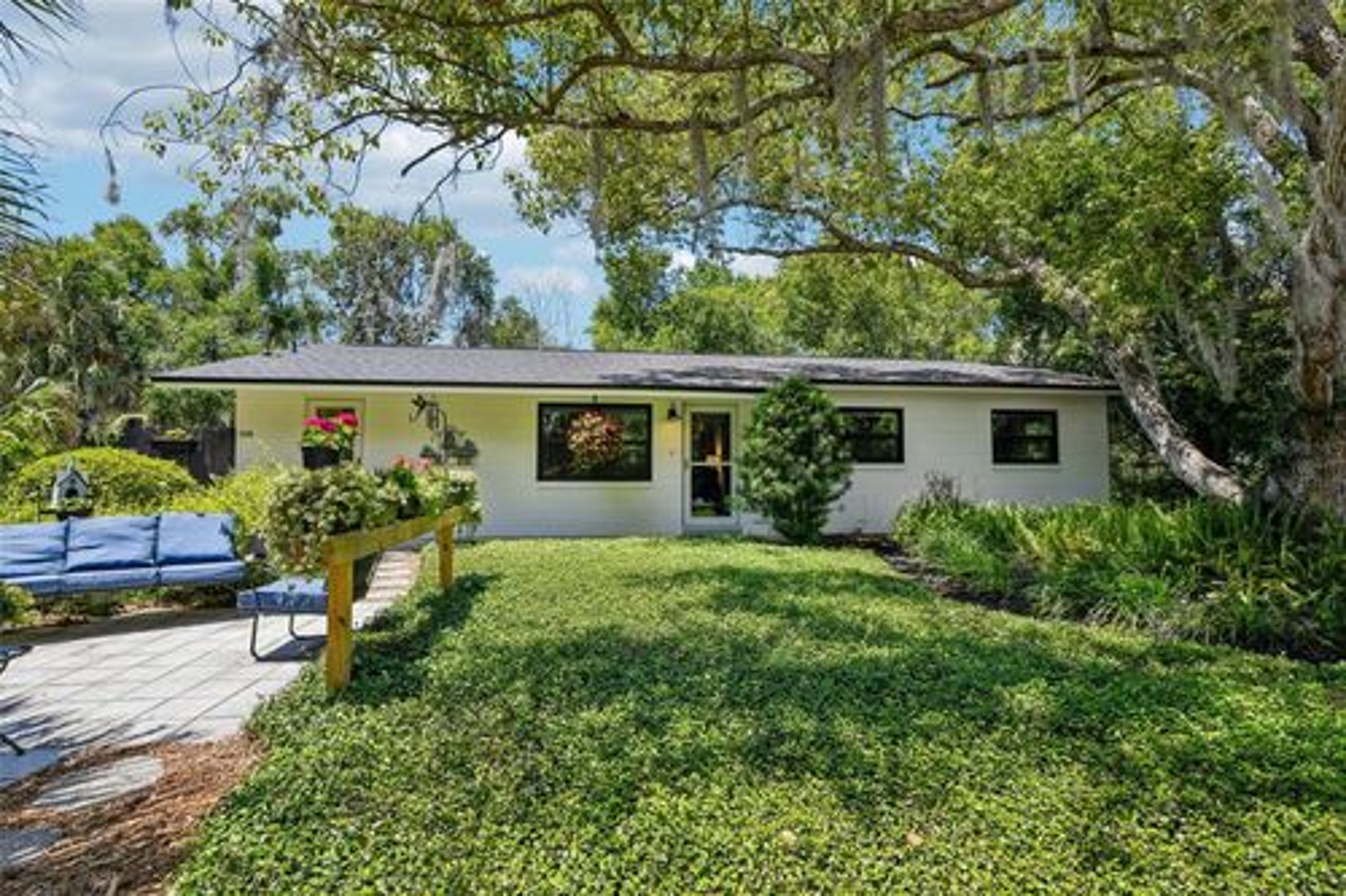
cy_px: 448
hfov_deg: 96.8
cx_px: 673
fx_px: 598
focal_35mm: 16
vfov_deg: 73.7
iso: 400
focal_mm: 16
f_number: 8
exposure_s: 1/400
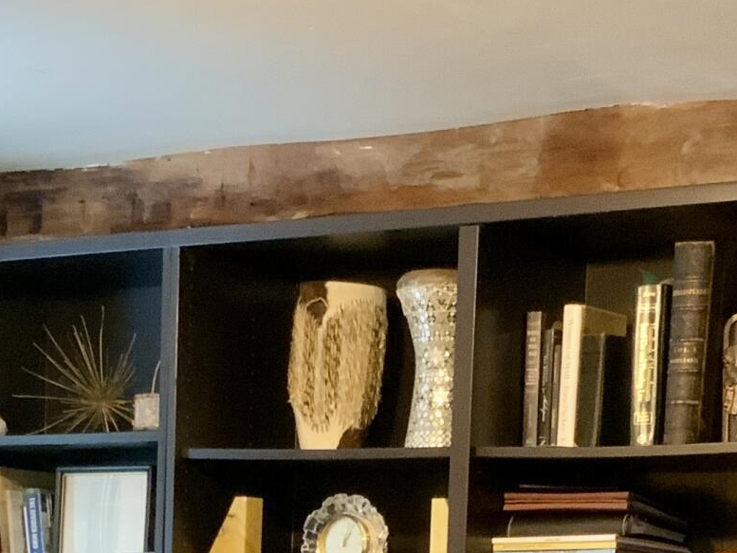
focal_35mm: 112
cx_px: 273
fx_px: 2385
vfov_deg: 12.6
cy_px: 833
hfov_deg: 17.5
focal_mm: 3
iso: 250
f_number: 1.8
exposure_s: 1/40
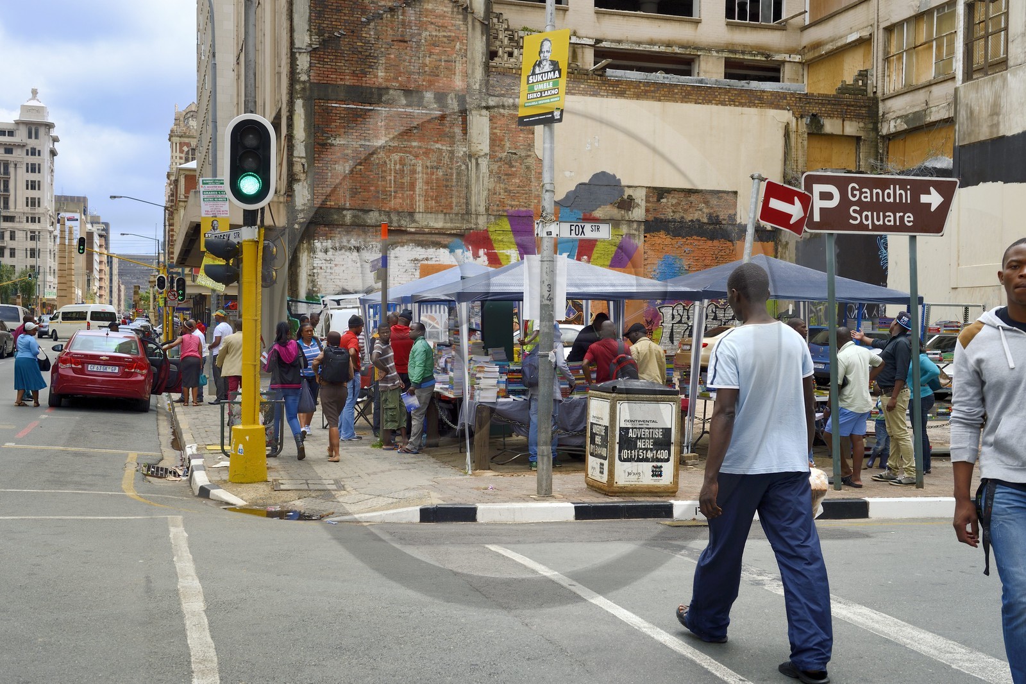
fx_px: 1140
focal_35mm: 40
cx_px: 513
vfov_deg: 33.4
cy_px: 342
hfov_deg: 48.5
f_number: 11
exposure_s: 1/200
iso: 200
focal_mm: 40
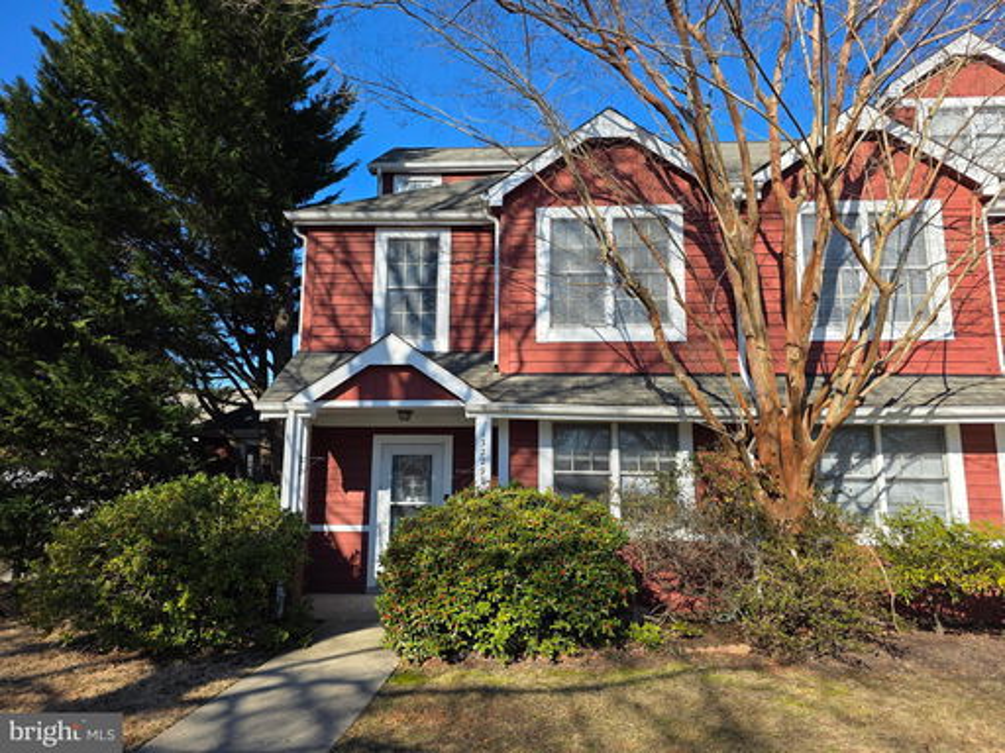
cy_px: 376
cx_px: 502
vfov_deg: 58.9
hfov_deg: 73.9
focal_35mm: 23
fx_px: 668
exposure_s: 1/2664
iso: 80
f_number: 1.7
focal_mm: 6.3
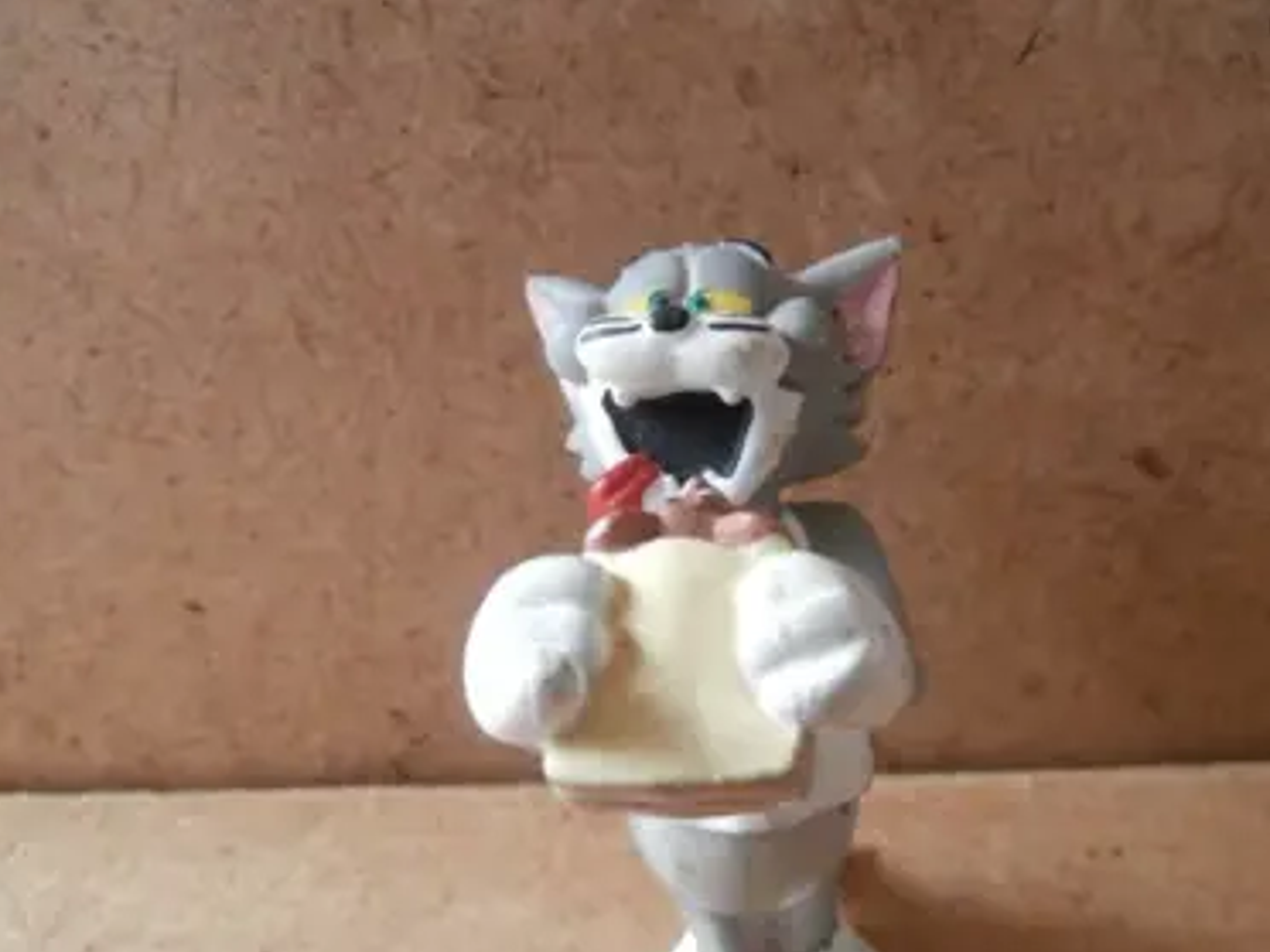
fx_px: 1137
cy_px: 570
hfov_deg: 57.8
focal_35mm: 31
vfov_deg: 45.2
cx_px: 778
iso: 200
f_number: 3
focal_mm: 4.2
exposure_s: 1/25
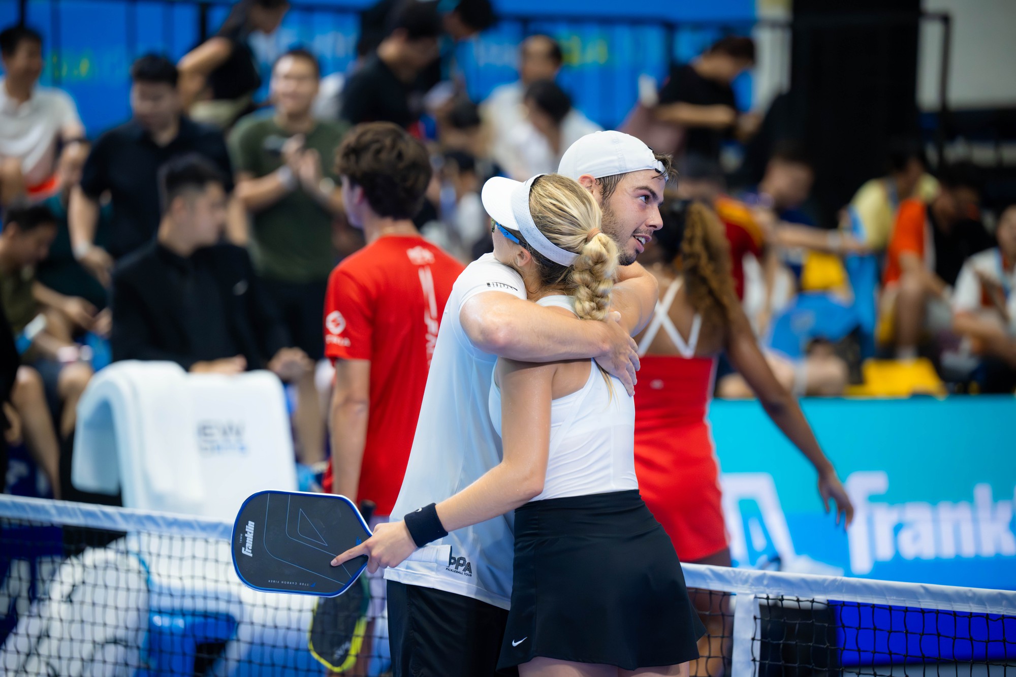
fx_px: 5502
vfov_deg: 7.0
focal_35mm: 195
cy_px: 338
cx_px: 508
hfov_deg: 10.5
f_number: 3.2
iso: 6400
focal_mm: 195
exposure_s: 1/640
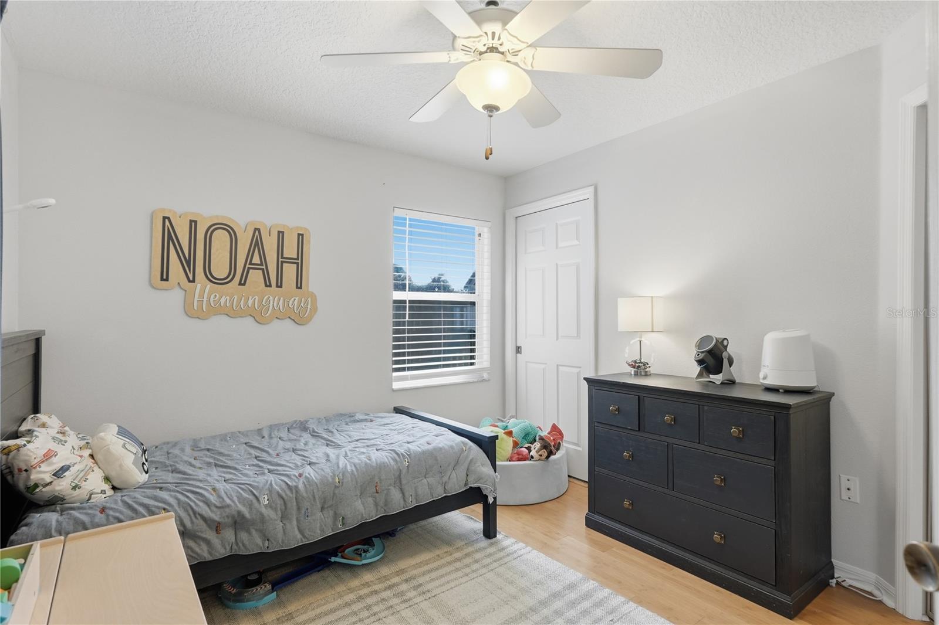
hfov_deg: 91.6
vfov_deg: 68.9
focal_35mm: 18
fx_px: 456
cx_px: 470
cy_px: 312
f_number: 5.6
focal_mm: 17.5
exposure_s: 1/1250
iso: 1600
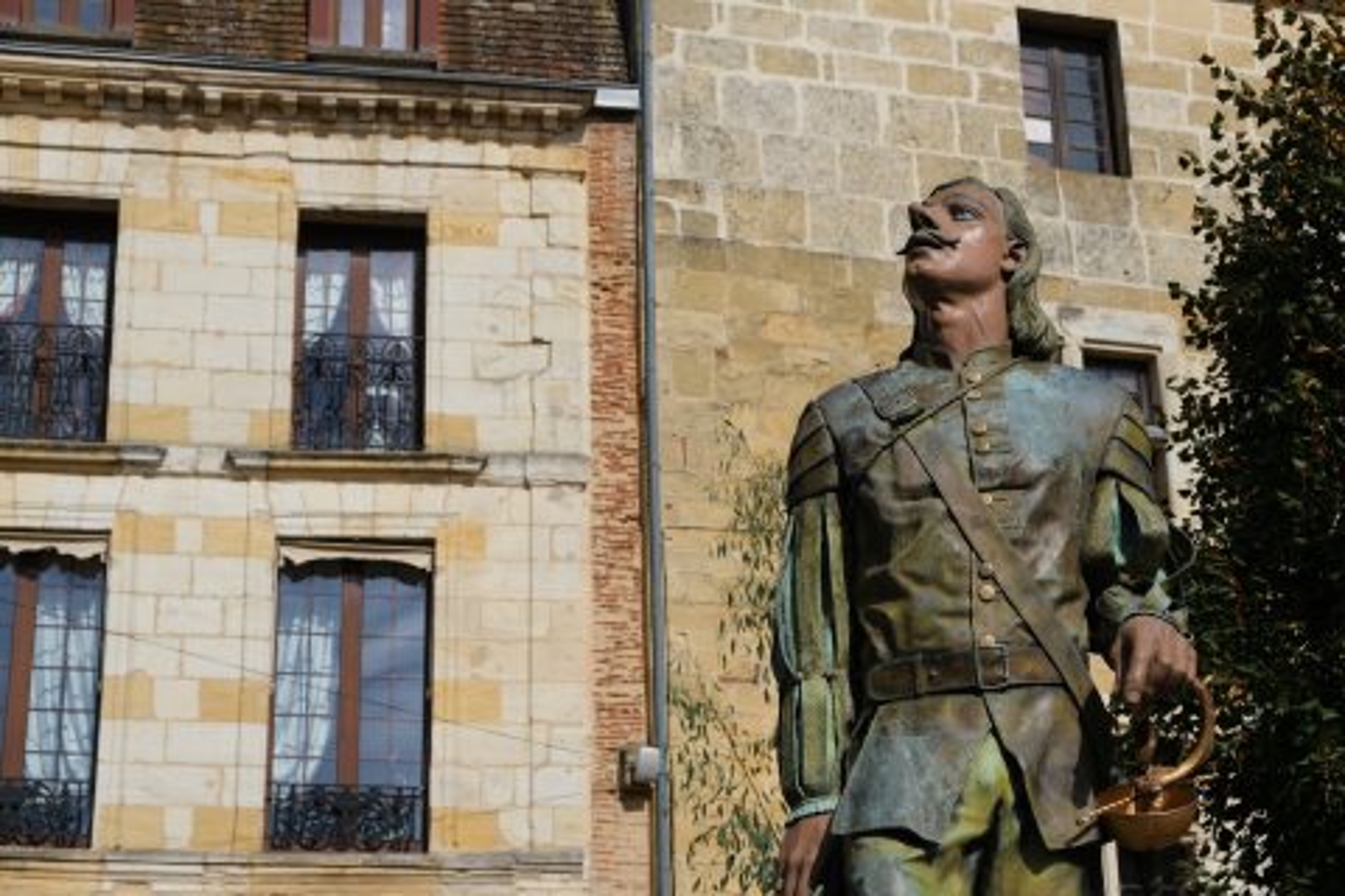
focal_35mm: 69
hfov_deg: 29.2
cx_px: 672
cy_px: 448
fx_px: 2578
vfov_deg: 19.7
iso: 320
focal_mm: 46.3
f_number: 8
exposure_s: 1/1500
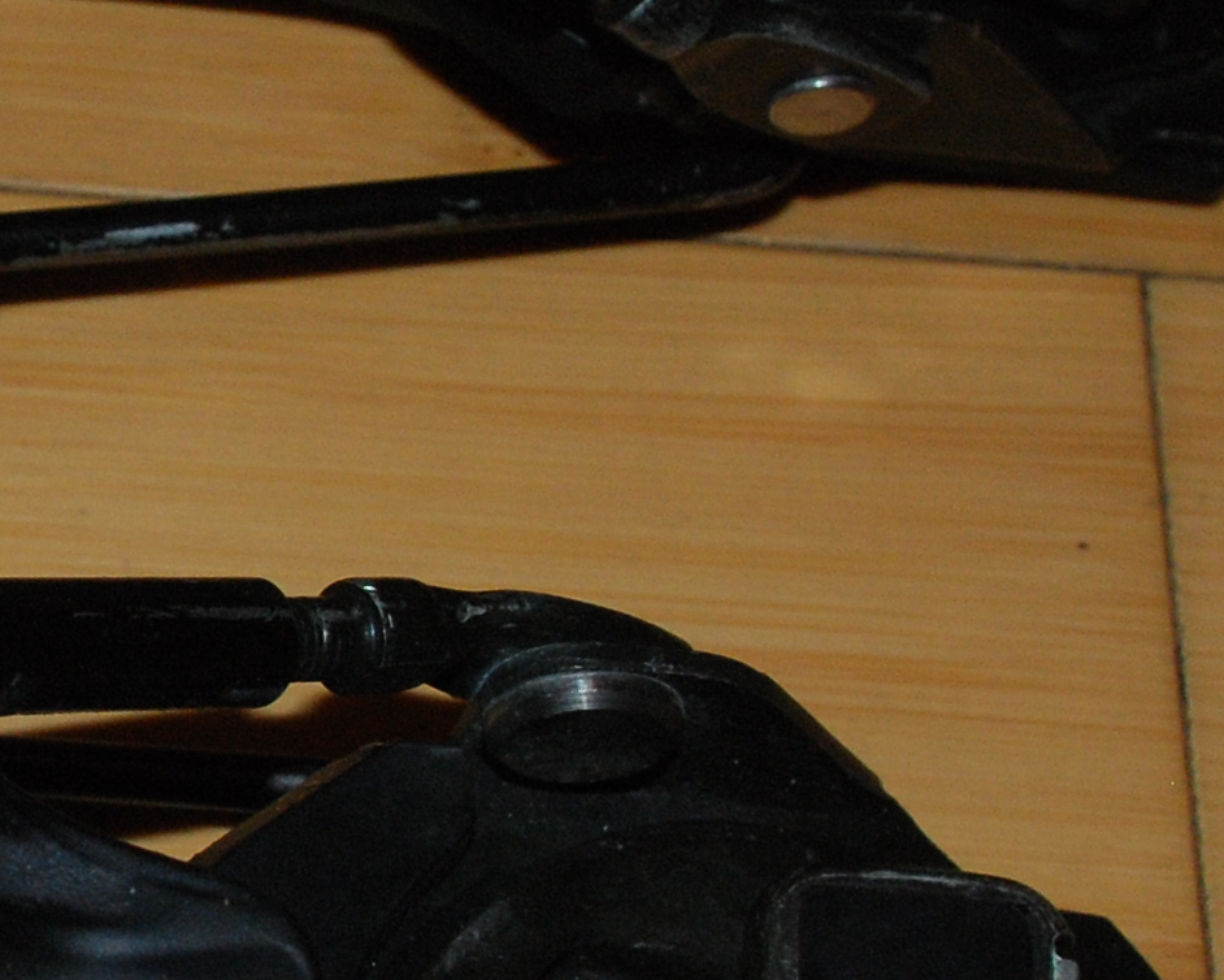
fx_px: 5036
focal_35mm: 139
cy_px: 456
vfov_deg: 11.1
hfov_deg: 13.4
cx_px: -314
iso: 500
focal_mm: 24
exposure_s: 1/125
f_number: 6.3
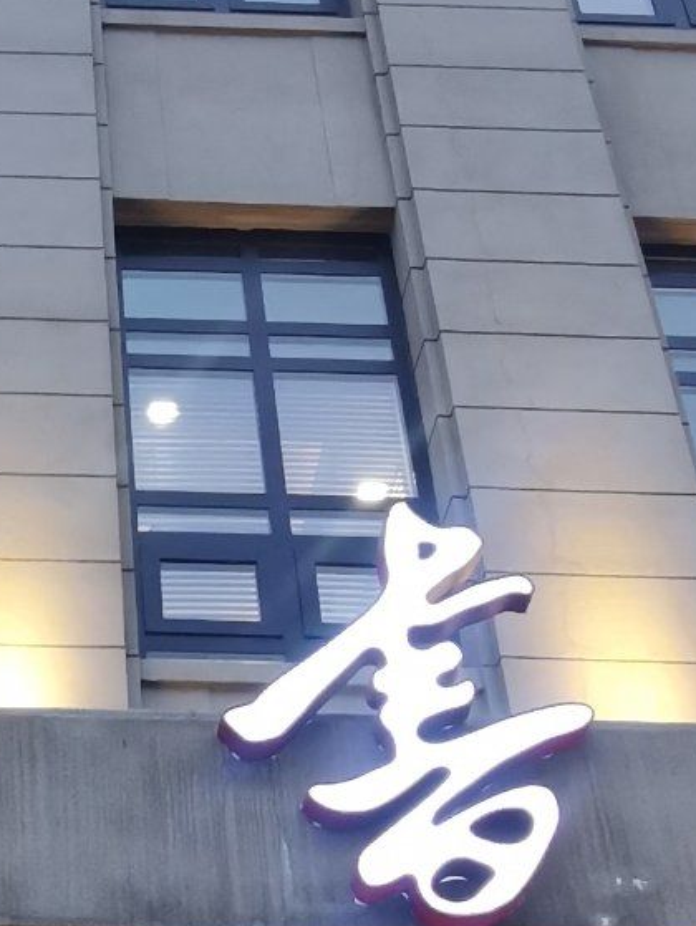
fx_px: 2223
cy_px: 766
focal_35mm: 83
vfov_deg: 23.1
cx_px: -104
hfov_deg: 17.1
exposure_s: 1/50
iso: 250
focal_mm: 2.26
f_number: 2.2
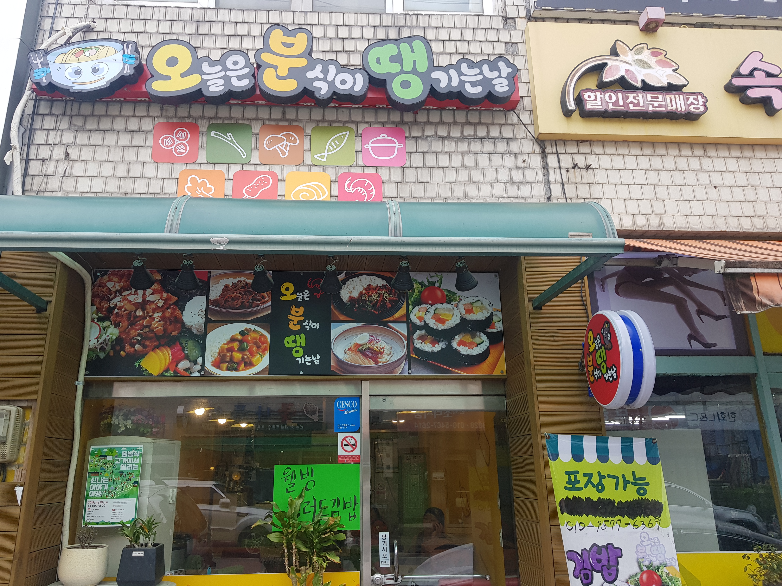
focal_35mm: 26
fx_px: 587
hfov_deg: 67.3
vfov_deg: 53.1
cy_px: 293
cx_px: 391
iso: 40
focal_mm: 4.2
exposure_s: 1/185
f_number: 1.7
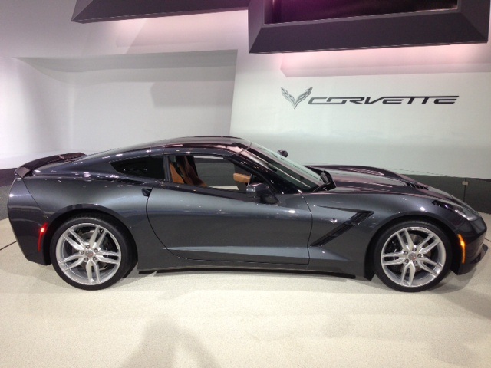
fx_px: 468
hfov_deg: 55.4
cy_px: 184
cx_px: 246
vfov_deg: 42.9
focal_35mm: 33
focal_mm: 4.13
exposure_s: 1/60
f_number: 2.4
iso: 64
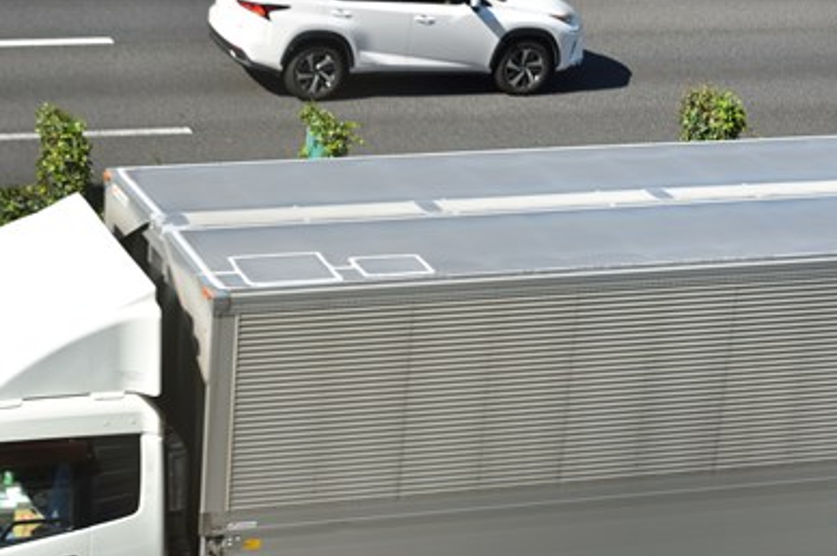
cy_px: 511
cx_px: 293
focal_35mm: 130
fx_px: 3020
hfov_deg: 15.8
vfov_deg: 10.5
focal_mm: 70
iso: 100
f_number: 3.2
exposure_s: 1/1250
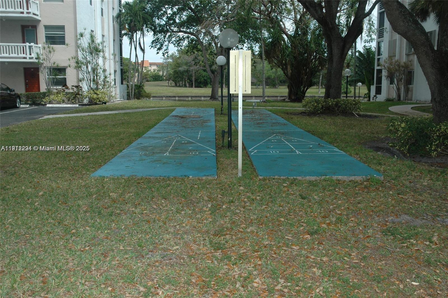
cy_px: 149
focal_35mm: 38
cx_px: 224
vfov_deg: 35.4
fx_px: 466
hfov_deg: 51.3
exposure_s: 1/320
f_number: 9
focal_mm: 25
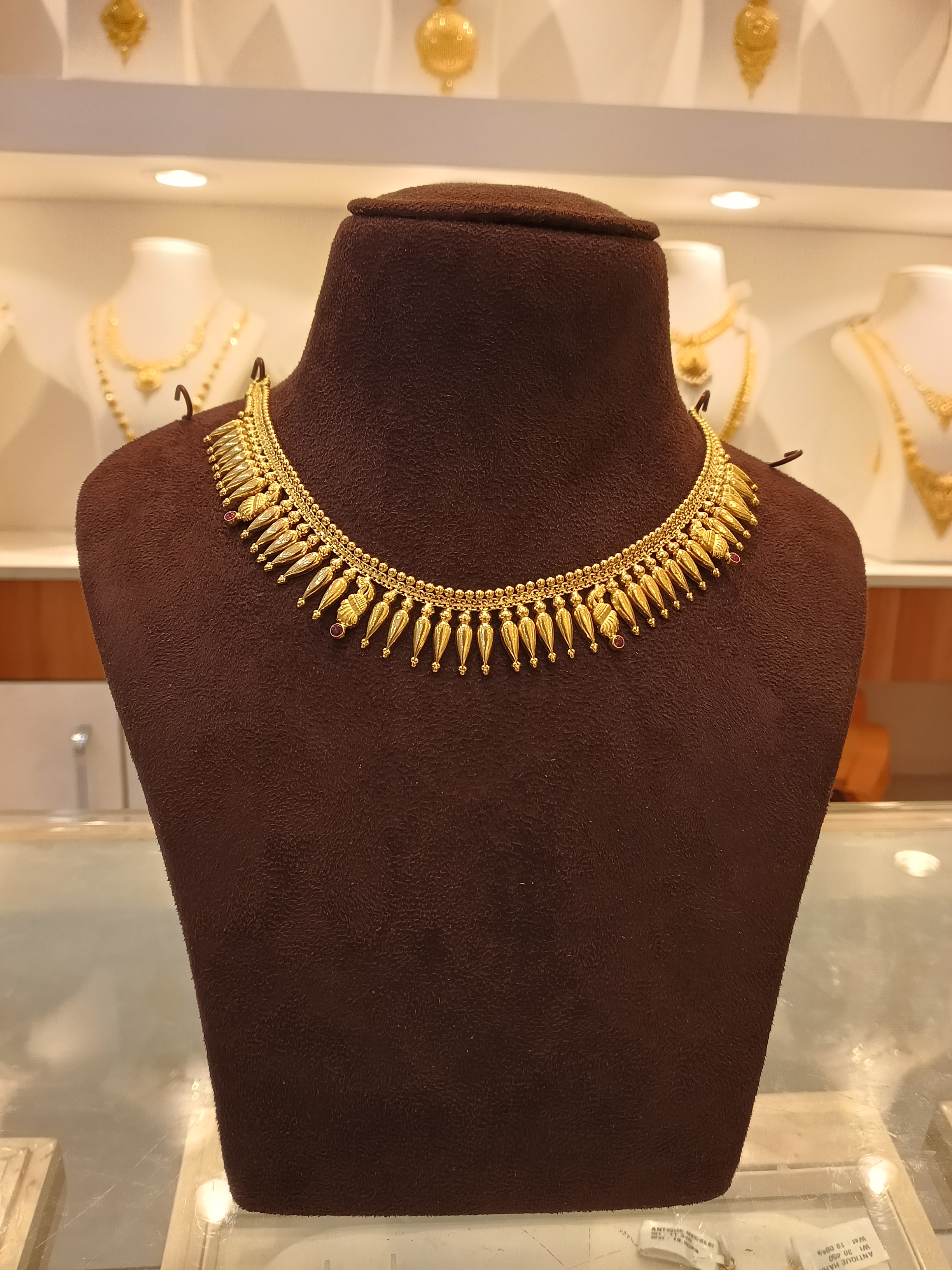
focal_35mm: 27
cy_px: 635
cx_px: 476
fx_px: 990
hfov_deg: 51.4
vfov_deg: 65.3
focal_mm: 3.61
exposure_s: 1/100
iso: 80
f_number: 1.8
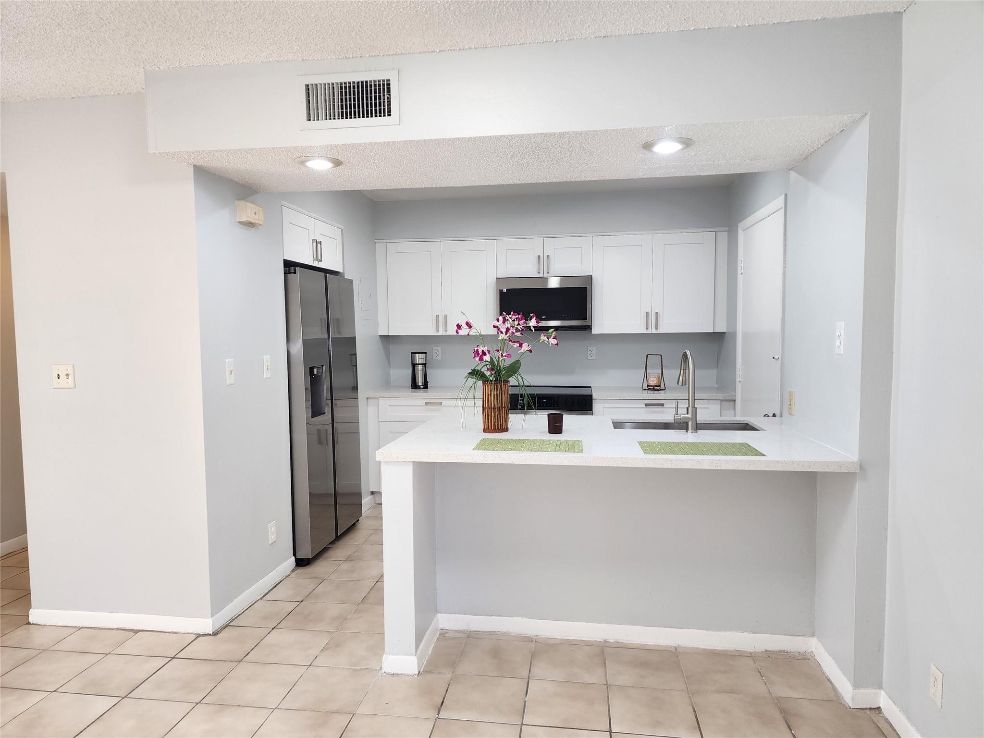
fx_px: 654
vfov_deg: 58.9
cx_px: 492
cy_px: 369
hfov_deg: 73.9
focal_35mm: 23
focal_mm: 6.4
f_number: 1.8
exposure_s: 1/180
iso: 125
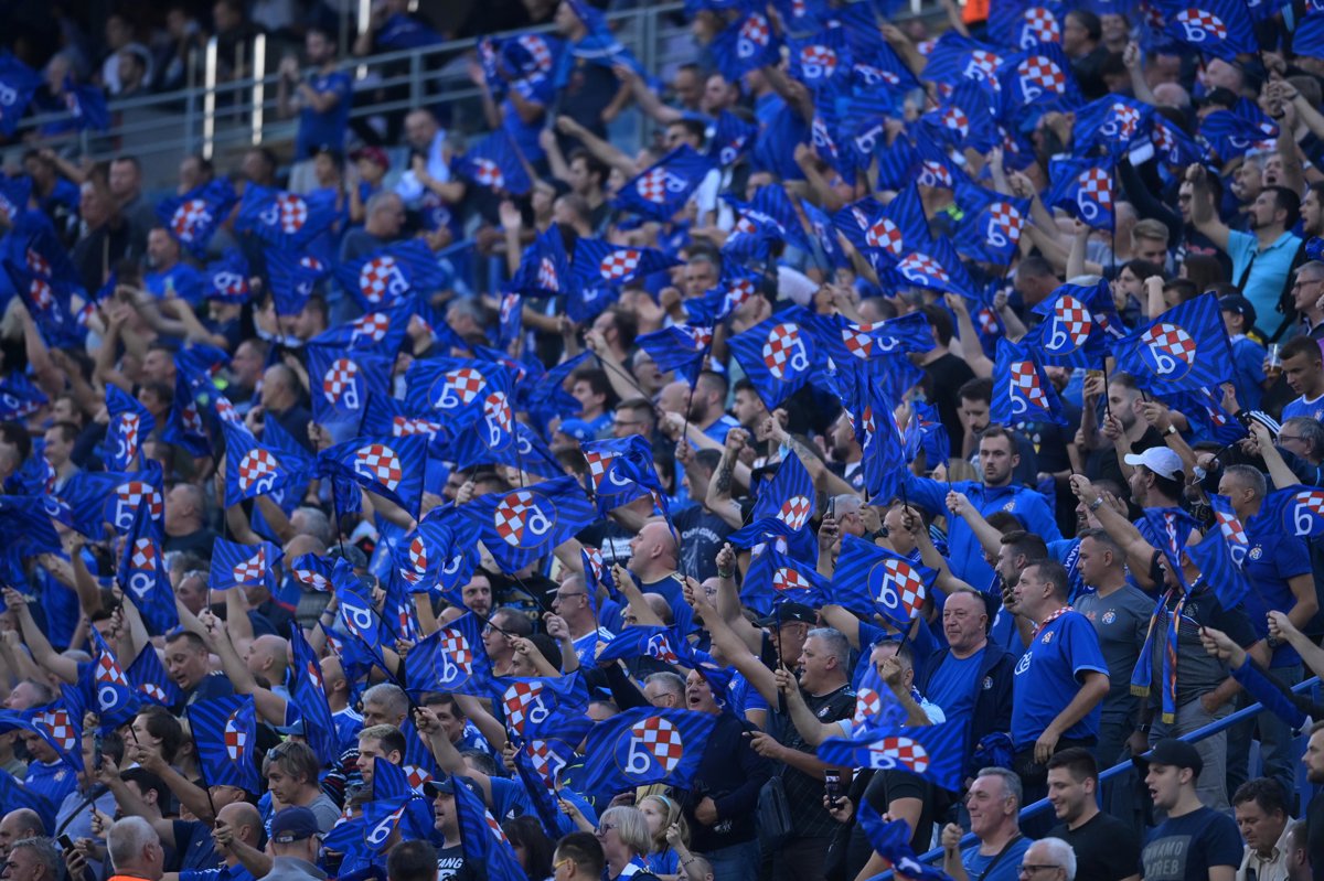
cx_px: 662
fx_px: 14704
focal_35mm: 400
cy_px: 440
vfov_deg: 3.4
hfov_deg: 5.2
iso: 3200
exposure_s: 1/2000
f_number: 2.8
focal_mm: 400
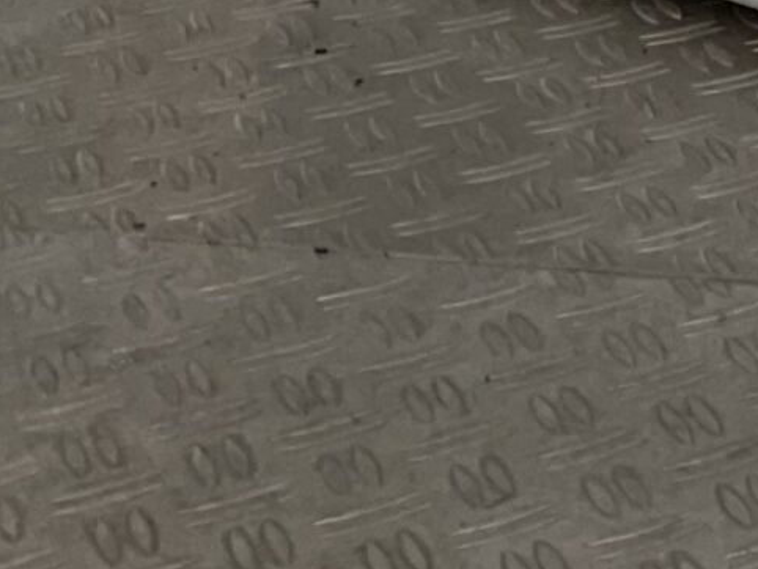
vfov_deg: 8.8
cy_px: -784
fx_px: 3374
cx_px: 1997
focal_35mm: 154
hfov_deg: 10.5
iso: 16
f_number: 1.8
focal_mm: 3
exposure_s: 1/739
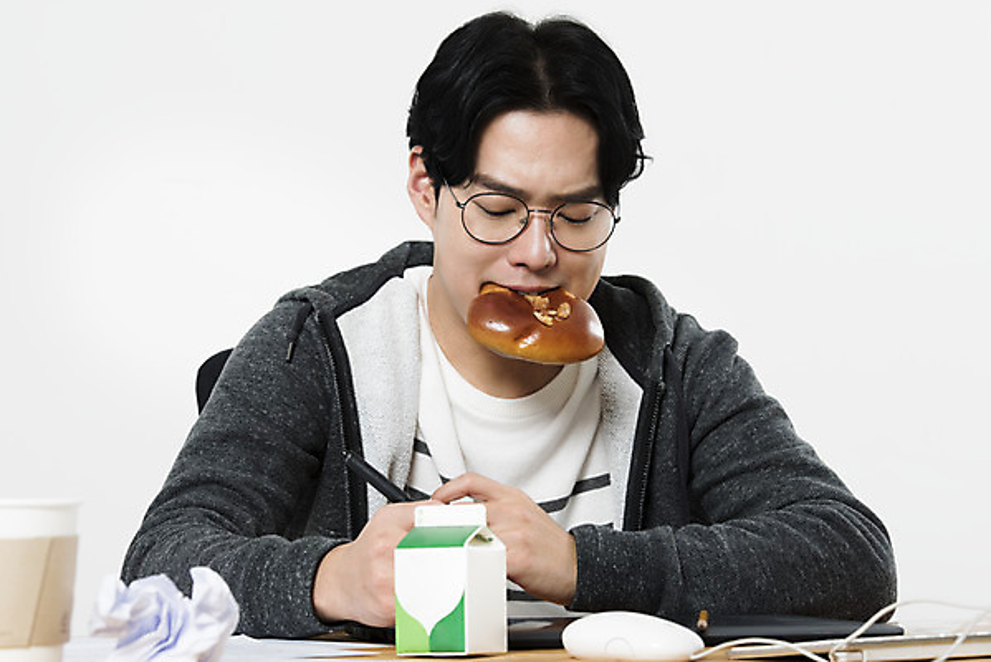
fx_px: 2809
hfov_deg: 20.0
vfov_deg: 13.4
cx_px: 496
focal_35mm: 102
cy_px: 331
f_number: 8
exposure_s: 1/125
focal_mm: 102
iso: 64
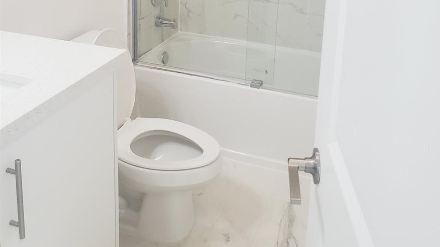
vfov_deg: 28.7
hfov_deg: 52.8
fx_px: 443
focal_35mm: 38
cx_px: 221
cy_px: -13
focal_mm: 4.3
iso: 320
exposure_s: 1/120
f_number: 2.4
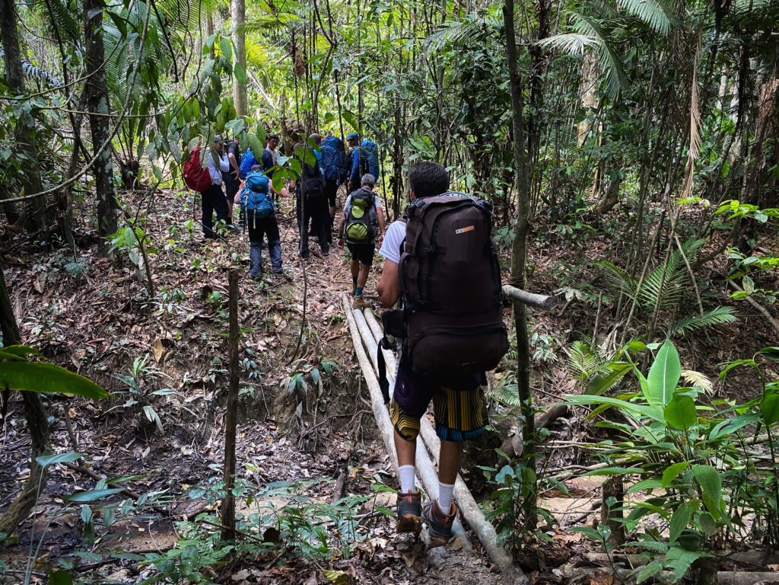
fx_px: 585
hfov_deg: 67.3
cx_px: 390
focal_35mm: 26
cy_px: 292
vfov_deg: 53.1
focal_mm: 4.25
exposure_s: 1/60
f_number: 1.8
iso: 125
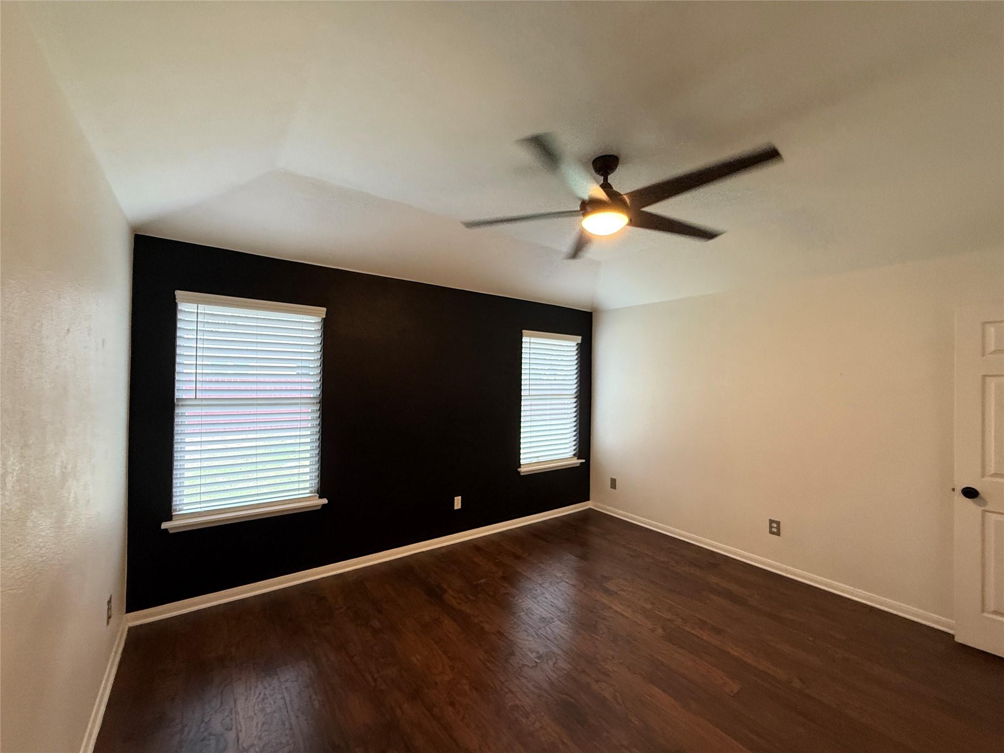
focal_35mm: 14
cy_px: 376
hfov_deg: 102.1
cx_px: 502
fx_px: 406
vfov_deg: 85.7
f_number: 2.2
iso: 320
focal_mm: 2.22
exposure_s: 1/60
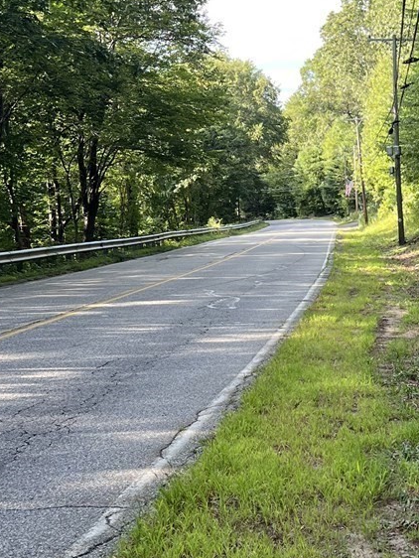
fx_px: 1145
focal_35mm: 71
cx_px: 463
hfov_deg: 19.8
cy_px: 295
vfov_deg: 27.4
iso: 40
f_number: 1.5
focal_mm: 5.7
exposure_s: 1/238
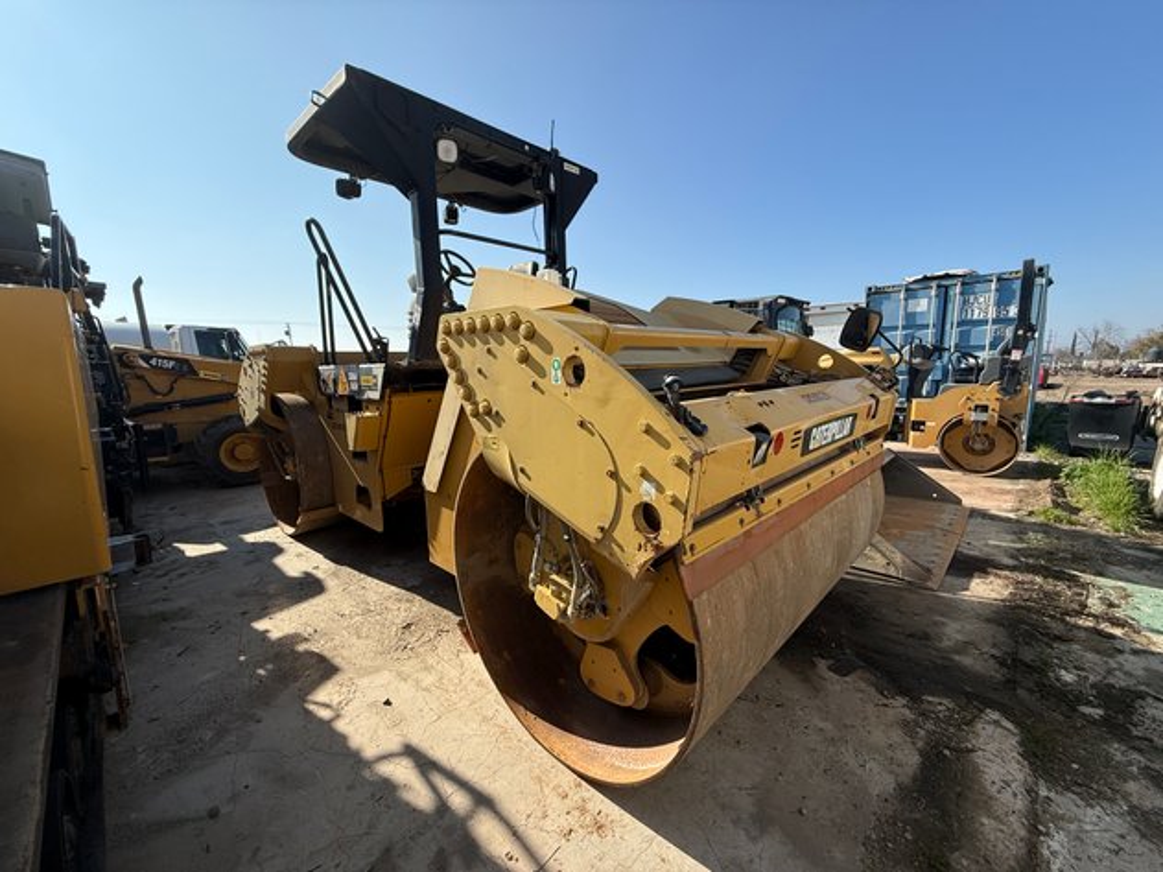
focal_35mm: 14
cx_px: 582
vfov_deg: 85.7
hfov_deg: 102.1
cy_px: 436
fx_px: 470
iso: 80
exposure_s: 1/2506
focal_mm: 2.22
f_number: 2.2
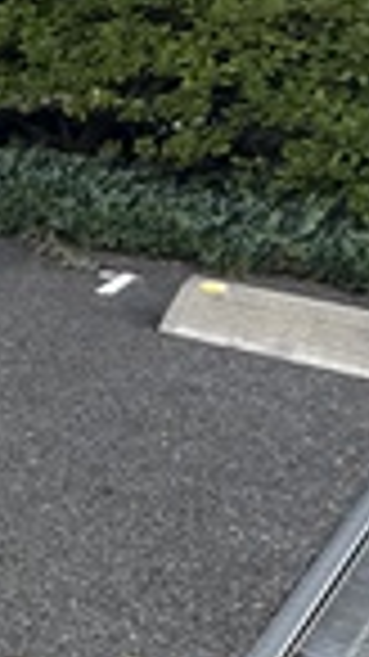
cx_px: -698
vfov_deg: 26.3
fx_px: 1271
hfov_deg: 11.2
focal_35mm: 73
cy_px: 754
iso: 40
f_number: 2.2
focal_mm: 2.22
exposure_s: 1/147
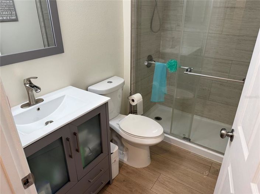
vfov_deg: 56.8
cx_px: 130
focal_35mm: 24
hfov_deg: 71.6
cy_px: 97
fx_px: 180
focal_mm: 6.76
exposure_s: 1/120
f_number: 1.78
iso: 160
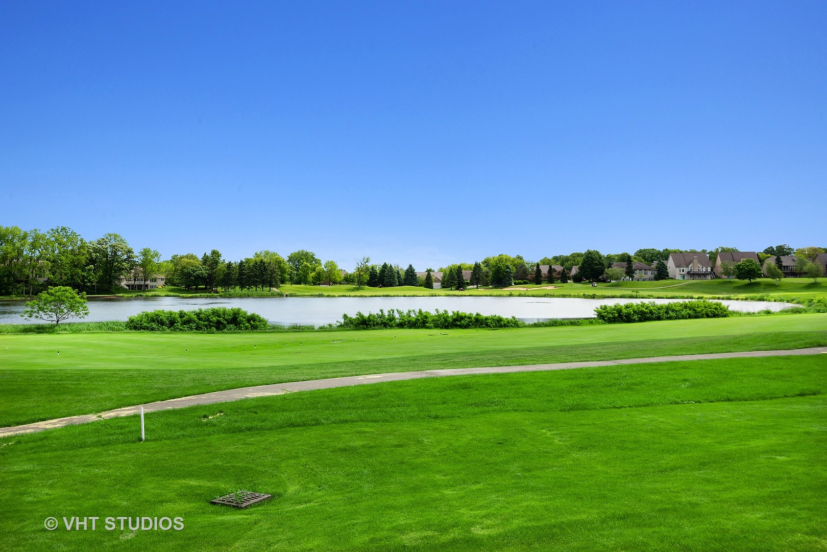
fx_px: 689
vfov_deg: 43.6
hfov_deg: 61.9
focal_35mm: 30
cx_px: 414
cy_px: 276
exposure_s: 1/250
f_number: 9.5
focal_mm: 20
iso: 200
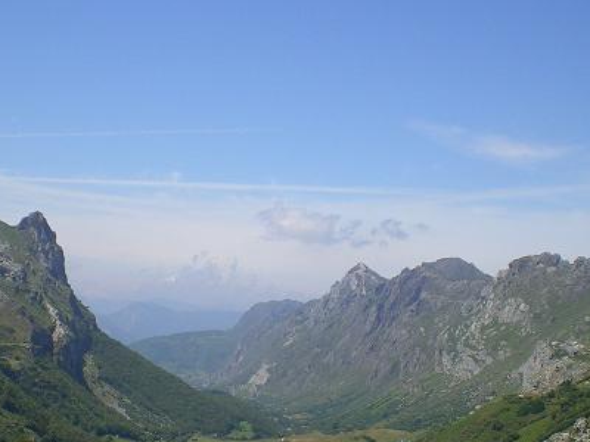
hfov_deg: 25.6
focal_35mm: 76
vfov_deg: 19.1
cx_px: 224
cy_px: 390
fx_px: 1295
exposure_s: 1/400
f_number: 4.6
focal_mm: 6.3
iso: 64
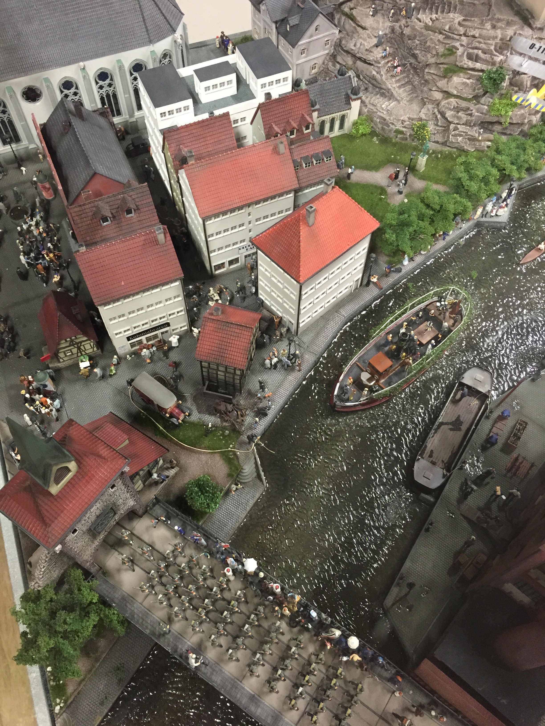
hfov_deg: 48.2
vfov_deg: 61.7
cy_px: 363
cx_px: 272
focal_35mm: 29
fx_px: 609
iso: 160
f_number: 2.2
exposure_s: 1/30
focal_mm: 4.15
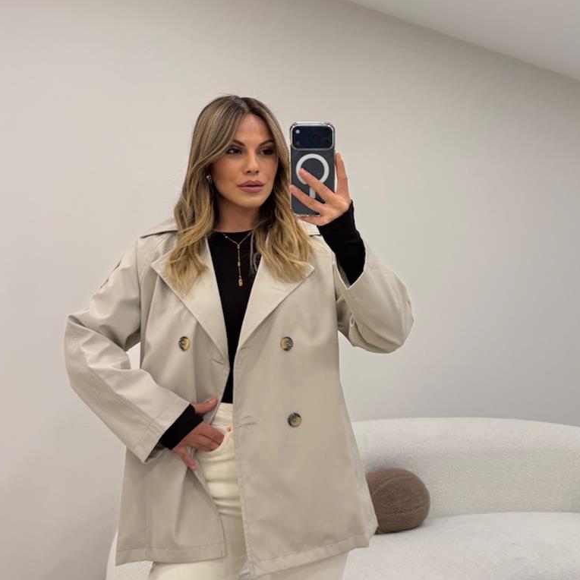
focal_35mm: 37
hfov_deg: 44.8
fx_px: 701
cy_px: 224
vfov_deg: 44.6
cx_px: 323
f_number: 1.78
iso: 100
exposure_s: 1/177
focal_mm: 6.76
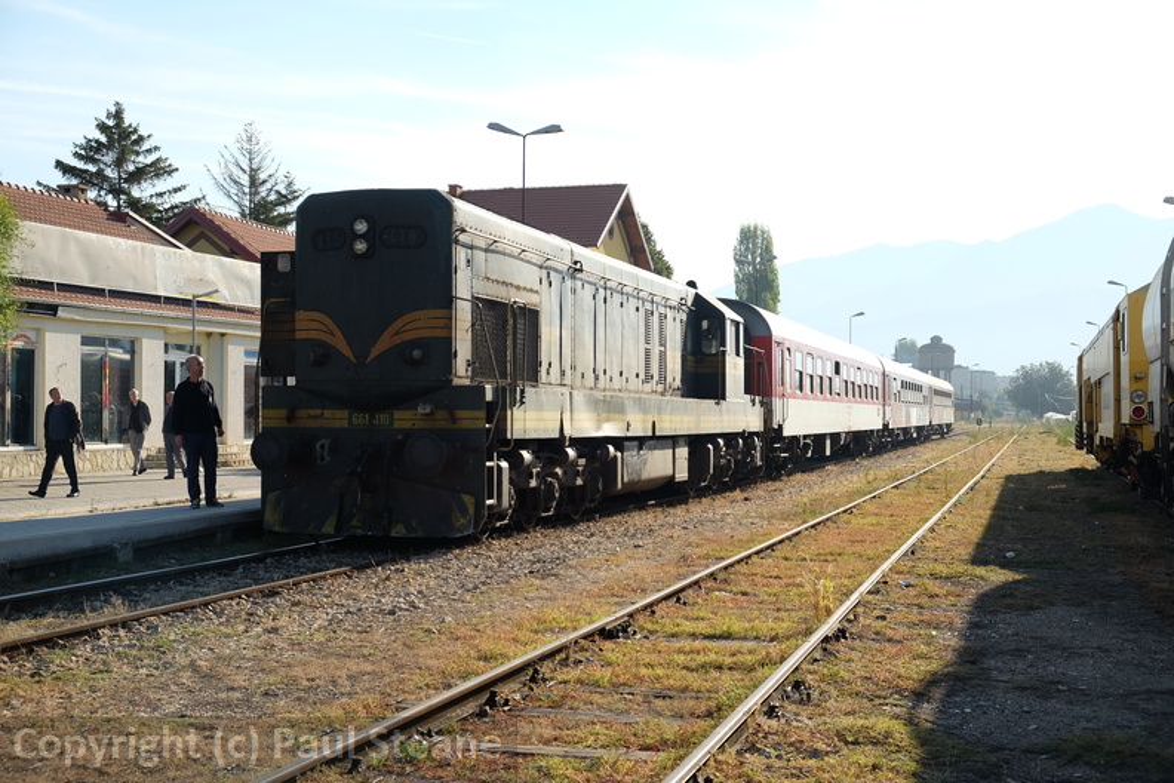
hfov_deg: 43.6
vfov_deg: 29.9
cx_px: 587
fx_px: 1467
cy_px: 392
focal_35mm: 45
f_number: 5.6
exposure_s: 1/400
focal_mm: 30.2
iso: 200
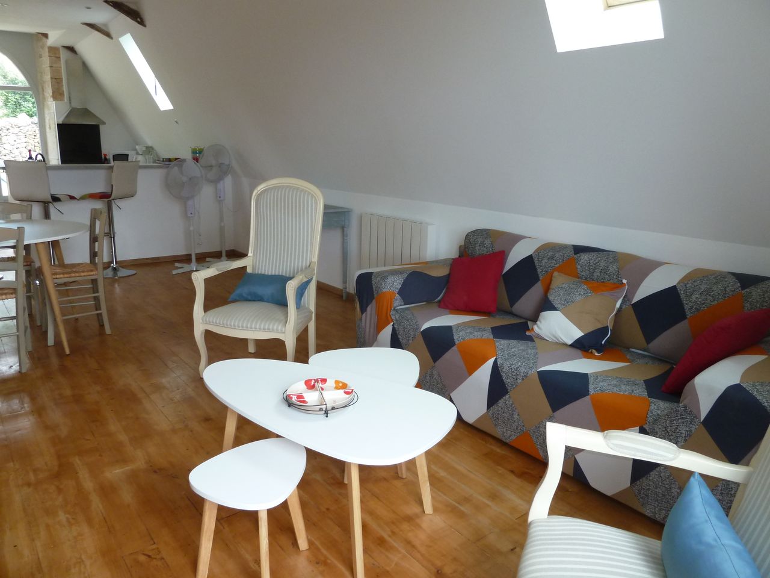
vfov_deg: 54.9
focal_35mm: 25
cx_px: 385
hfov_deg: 69.4
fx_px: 556
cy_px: 289
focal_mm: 4.1
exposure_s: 1/30
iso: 160
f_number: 3.3
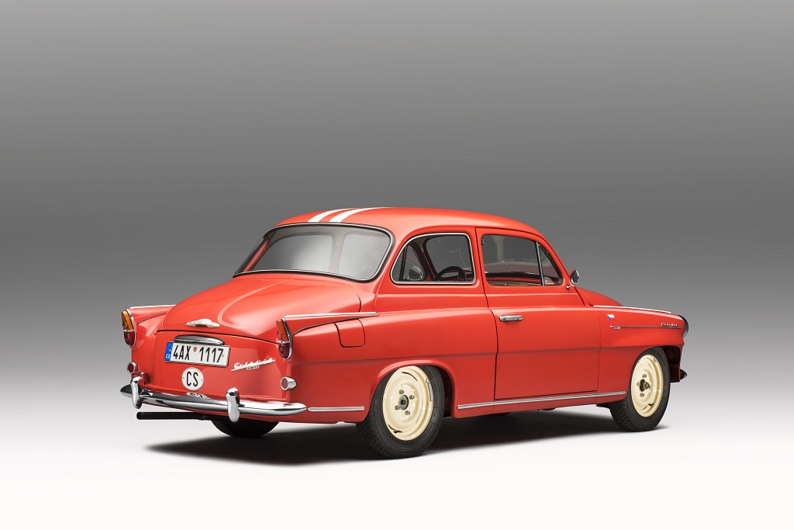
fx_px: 1544
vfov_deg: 19.5
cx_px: 397
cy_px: 265
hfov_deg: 28.8
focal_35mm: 70
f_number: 18
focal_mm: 70
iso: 100
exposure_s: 1.6
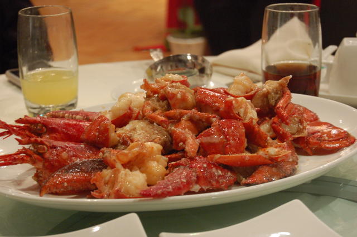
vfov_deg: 16.5
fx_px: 817
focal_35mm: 82
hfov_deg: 24.6
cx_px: 178
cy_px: 118
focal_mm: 55
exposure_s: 1/10
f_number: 5.6
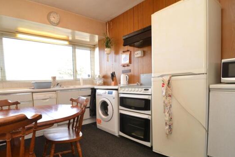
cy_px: 92
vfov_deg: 64.1
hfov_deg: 85.3
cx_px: 89
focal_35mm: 19
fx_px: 124
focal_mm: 10
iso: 400
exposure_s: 1/60
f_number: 4
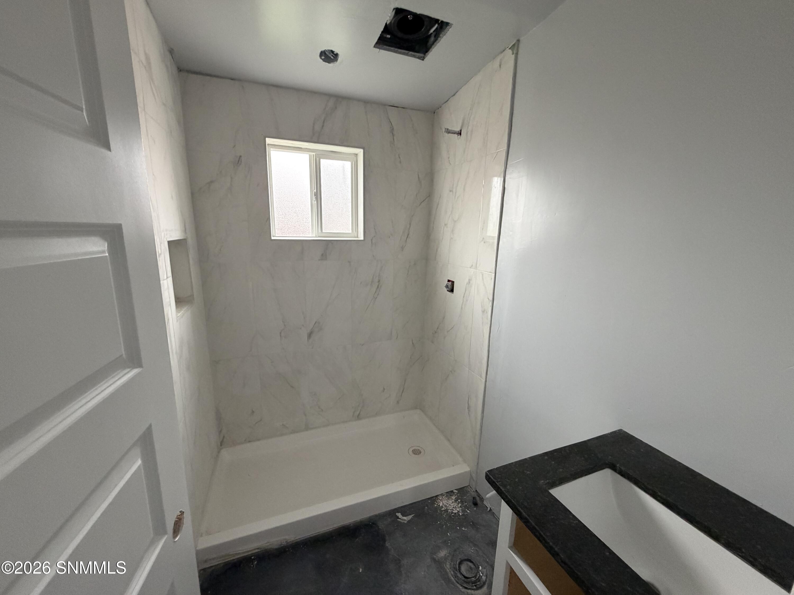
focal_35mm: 14
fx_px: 321
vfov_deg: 85.7
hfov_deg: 102.1
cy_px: 298
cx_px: 397
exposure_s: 1/66
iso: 320
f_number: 2.2
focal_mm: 2.22
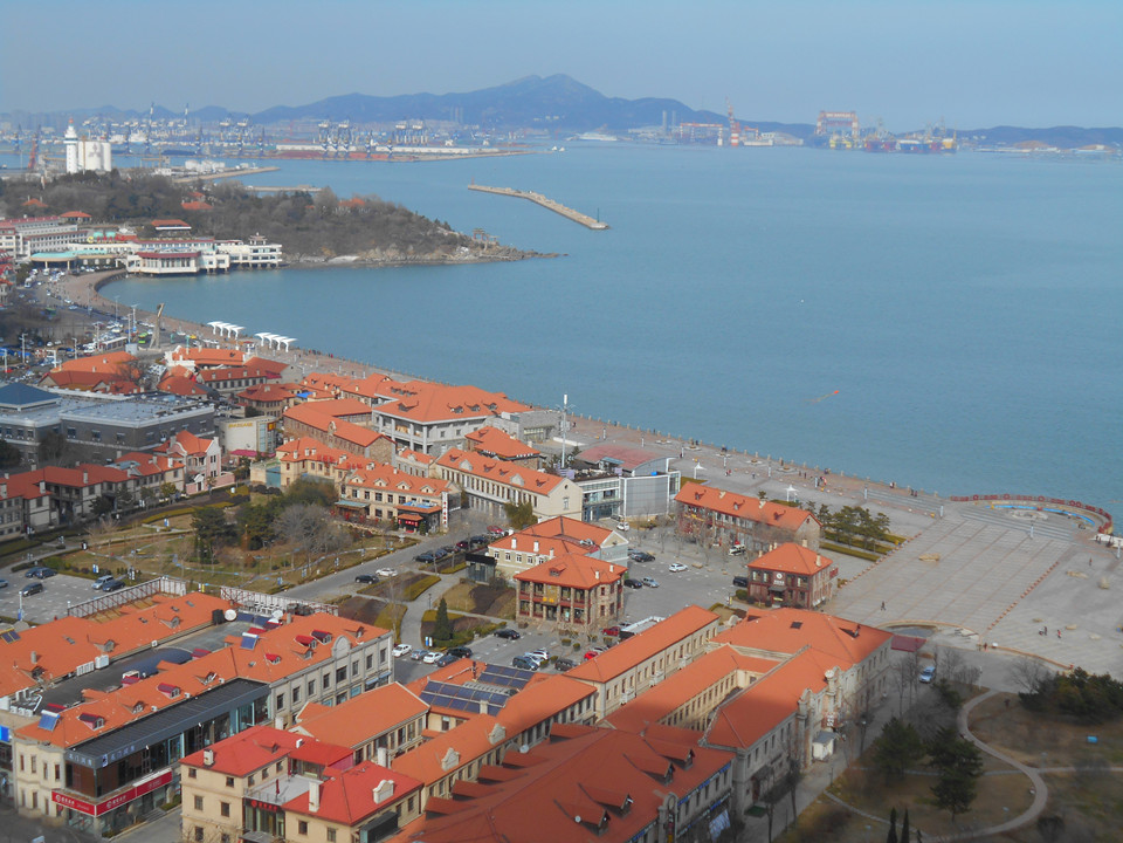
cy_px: 422
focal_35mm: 58
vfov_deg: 25.2
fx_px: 1882
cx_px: 562
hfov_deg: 33.2
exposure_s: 1/500
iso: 80
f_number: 4.9
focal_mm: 10
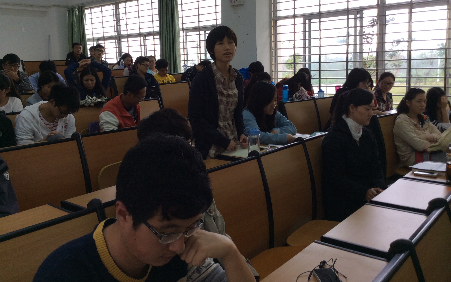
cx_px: 226
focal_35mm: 35
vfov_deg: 36.2
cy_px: 119
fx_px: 430
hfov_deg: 55.3
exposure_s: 1/30
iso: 32
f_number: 2.4
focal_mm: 3.3
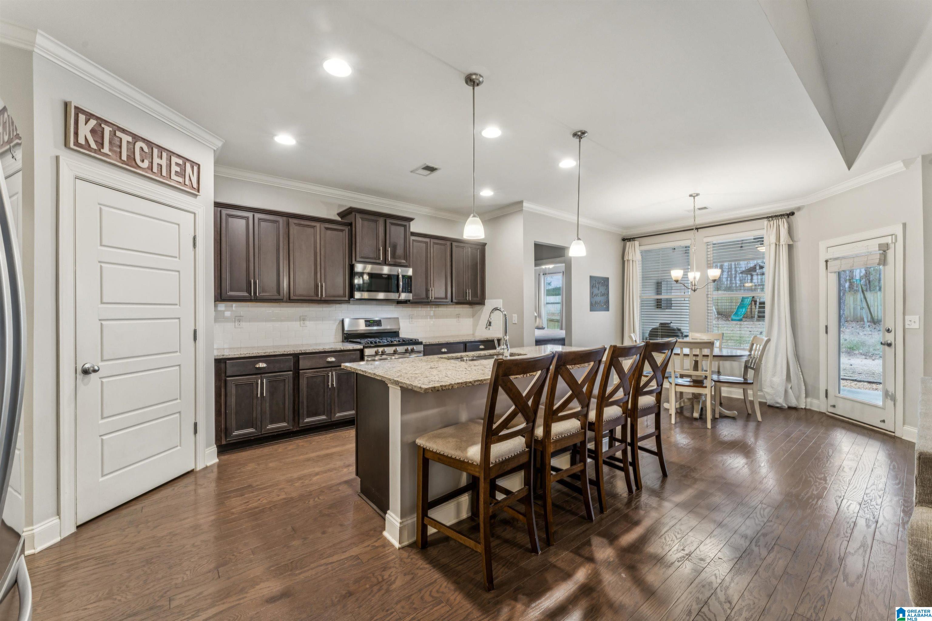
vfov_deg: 81.2
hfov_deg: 104.3
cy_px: 310
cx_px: 466
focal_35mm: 14
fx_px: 362
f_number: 13
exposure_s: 1/2
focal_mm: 14
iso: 400
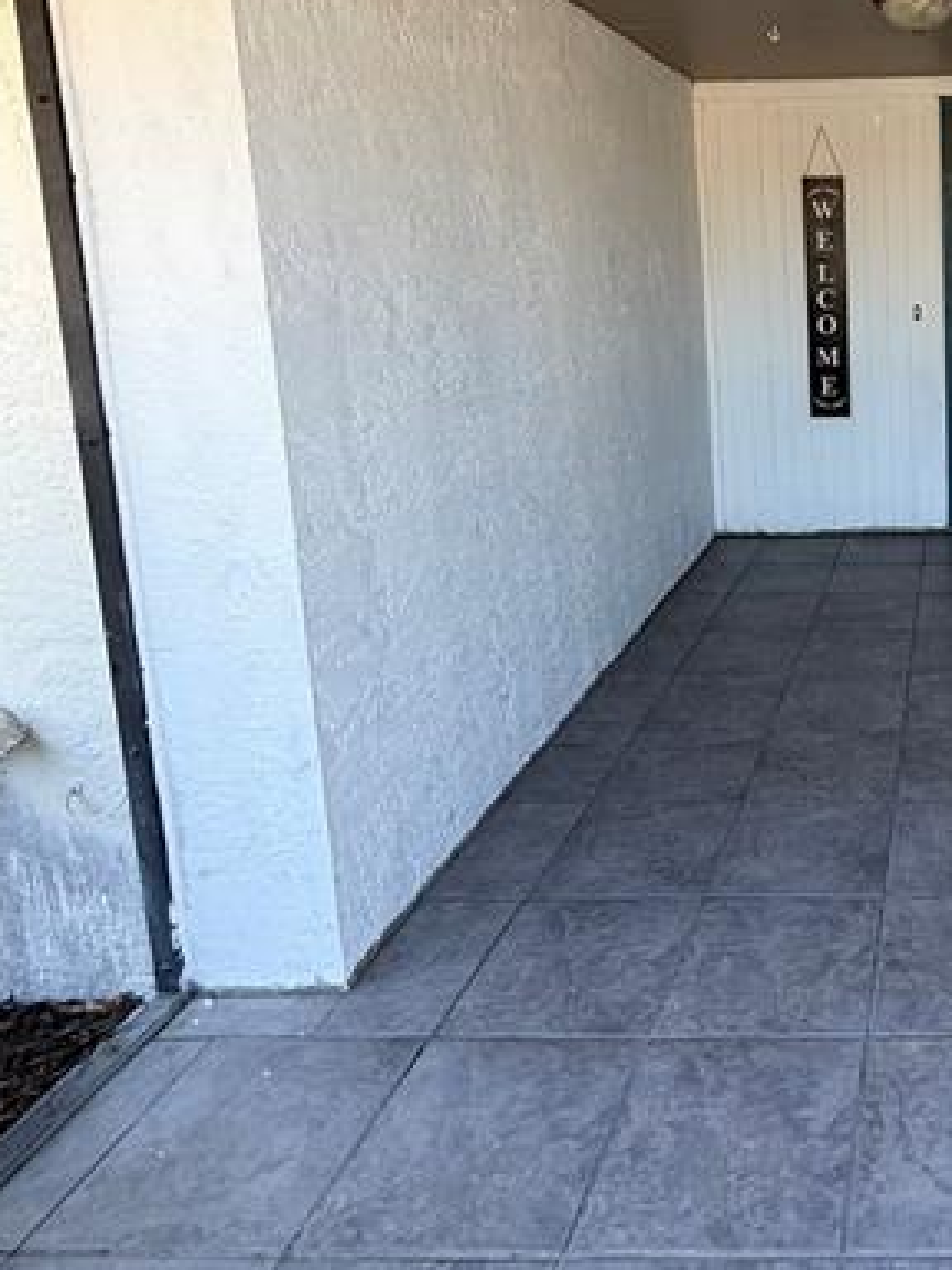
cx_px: 939
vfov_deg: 61.6
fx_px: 1027
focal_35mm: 28
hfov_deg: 43.2
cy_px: 407
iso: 80
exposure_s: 1/99
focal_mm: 2.22
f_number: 2.2
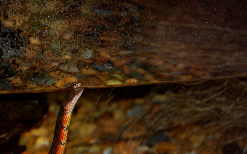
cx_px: 69
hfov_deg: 8.6
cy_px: 121
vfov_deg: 5.4
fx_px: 1641
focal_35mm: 244
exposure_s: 1/60
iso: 400
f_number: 4.2
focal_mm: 95
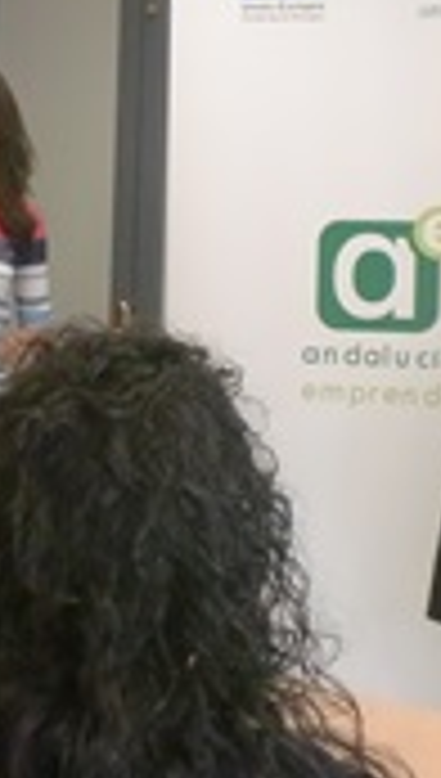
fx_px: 2047
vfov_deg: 21.4
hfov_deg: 12.2
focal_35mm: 99
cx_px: 40
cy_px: 207
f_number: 3.1
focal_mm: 6.3
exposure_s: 1/50
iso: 400
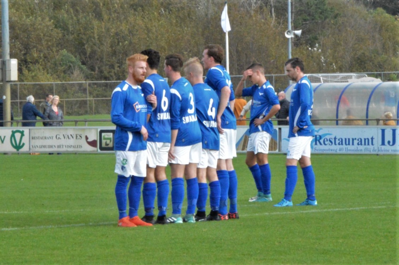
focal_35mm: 158
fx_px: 1744
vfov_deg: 8.7
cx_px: 200
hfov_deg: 13.1
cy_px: 132
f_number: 36
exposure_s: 1/250
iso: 6400
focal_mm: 105
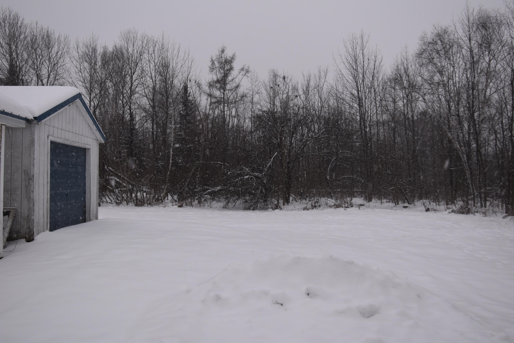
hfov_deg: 67.4
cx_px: 257
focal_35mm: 27
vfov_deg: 47.9
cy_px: 172
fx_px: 385
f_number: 7.1
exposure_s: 1/200
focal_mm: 18
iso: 400
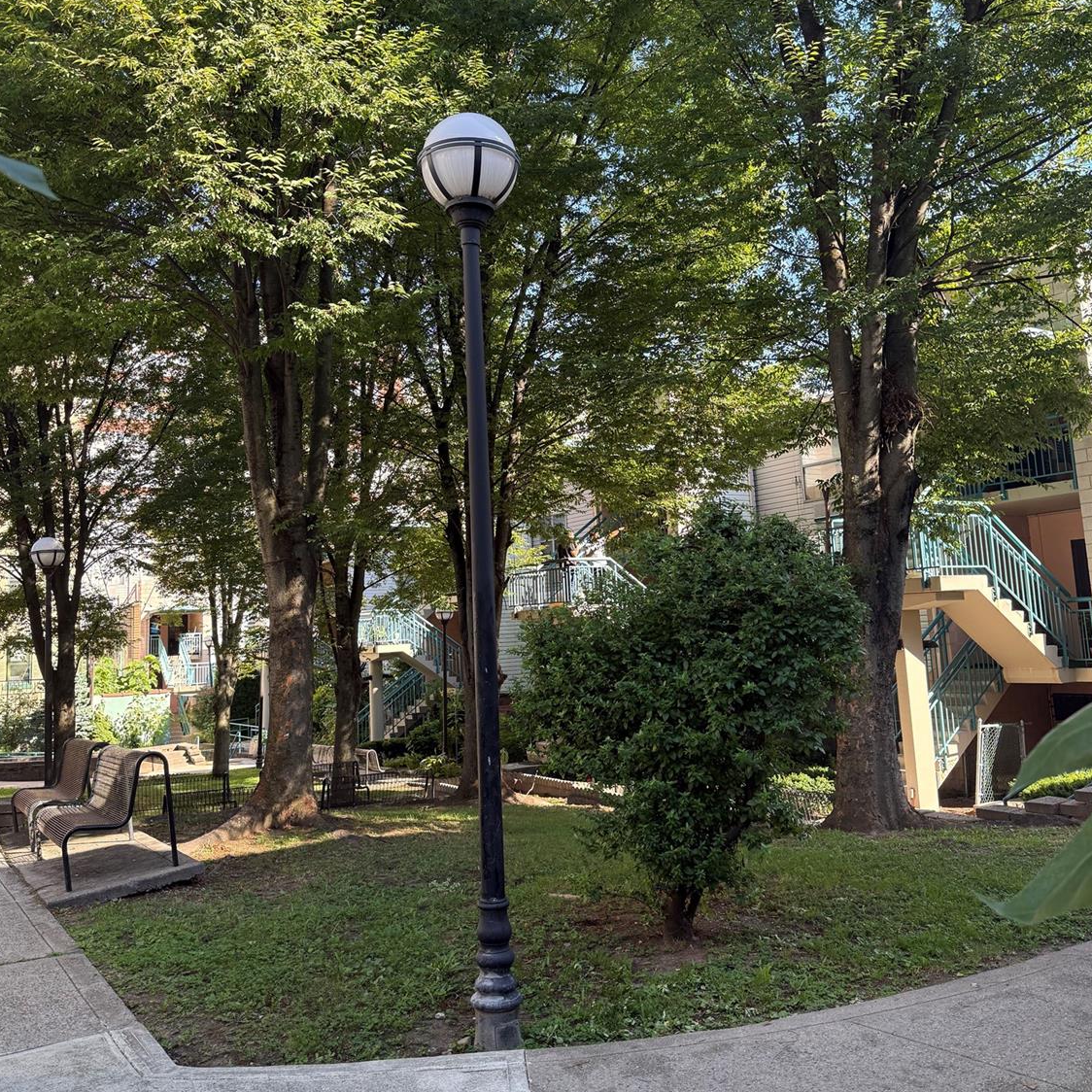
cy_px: 486
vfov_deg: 55.5
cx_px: 540
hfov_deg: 55.6
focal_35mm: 29
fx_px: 1035
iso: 100
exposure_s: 1/440
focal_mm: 6.76
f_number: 1.78
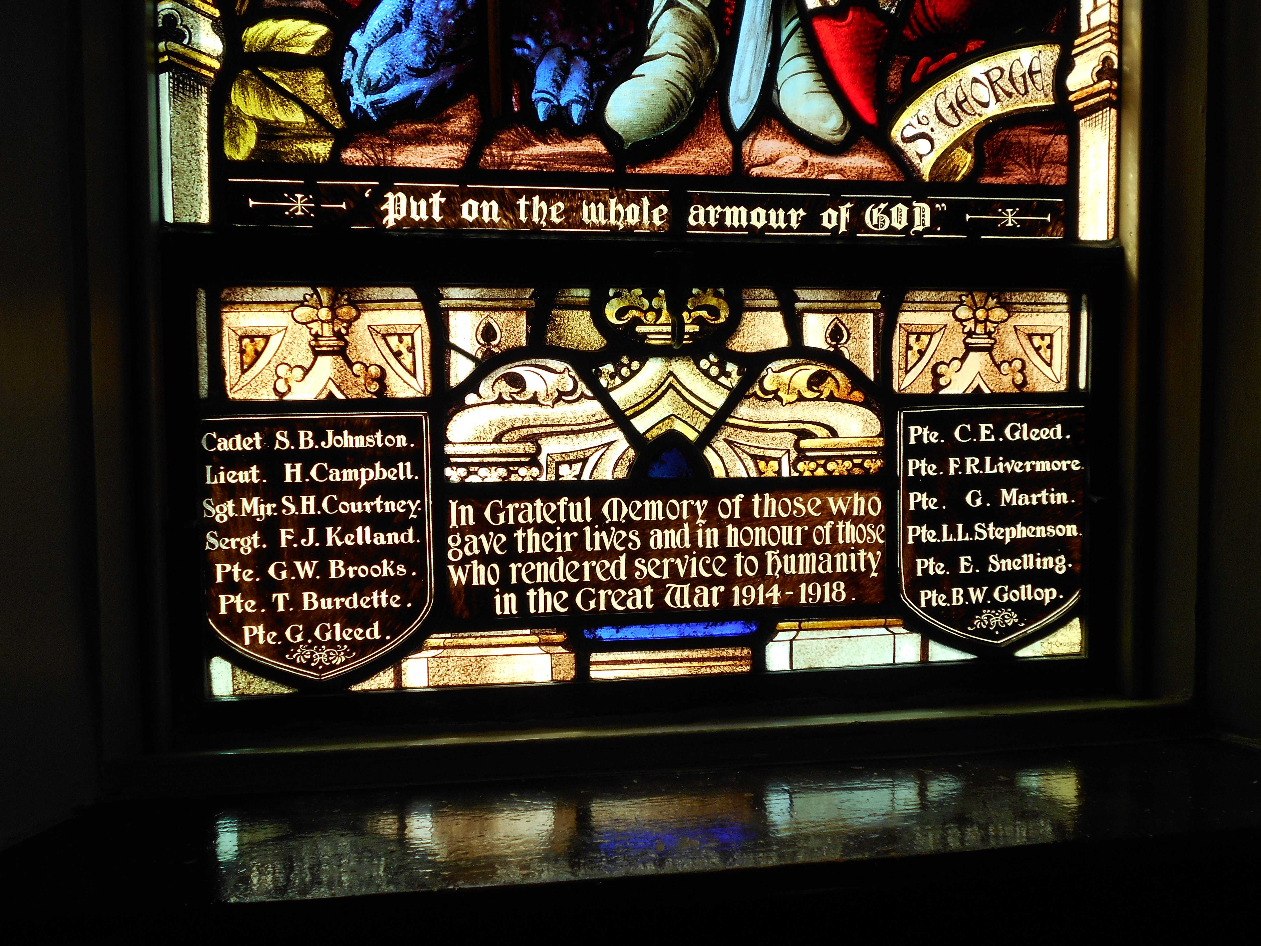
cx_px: 630
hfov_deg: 56.8
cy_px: 473
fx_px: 1166
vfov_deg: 44.2
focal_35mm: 32
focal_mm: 5.8
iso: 80
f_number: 3.6
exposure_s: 1/100
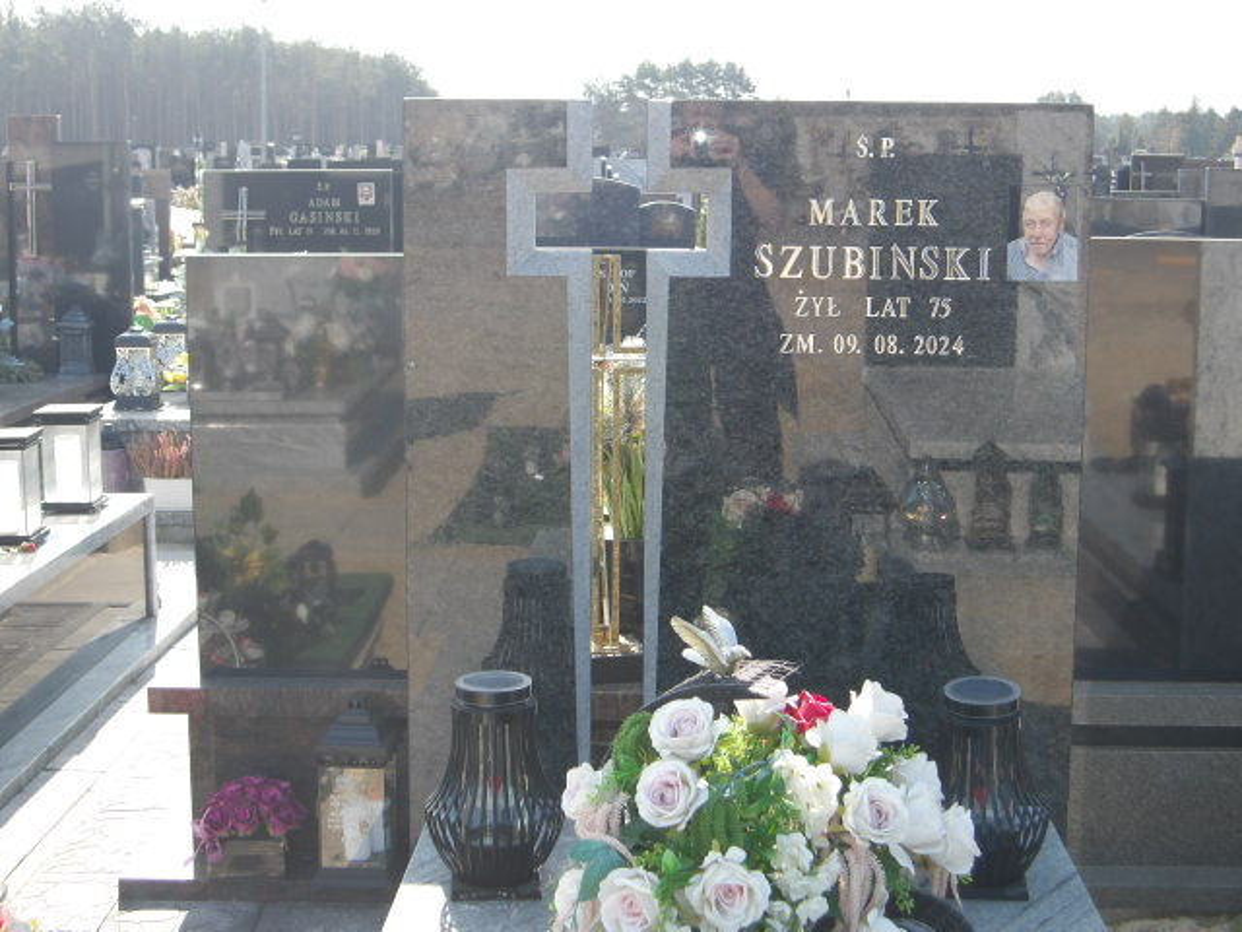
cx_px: 621
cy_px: 466
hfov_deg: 36.2
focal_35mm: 53
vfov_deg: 27.5
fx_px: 1902
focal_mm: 9.4
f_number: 4.2
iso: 100
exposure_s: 1/191
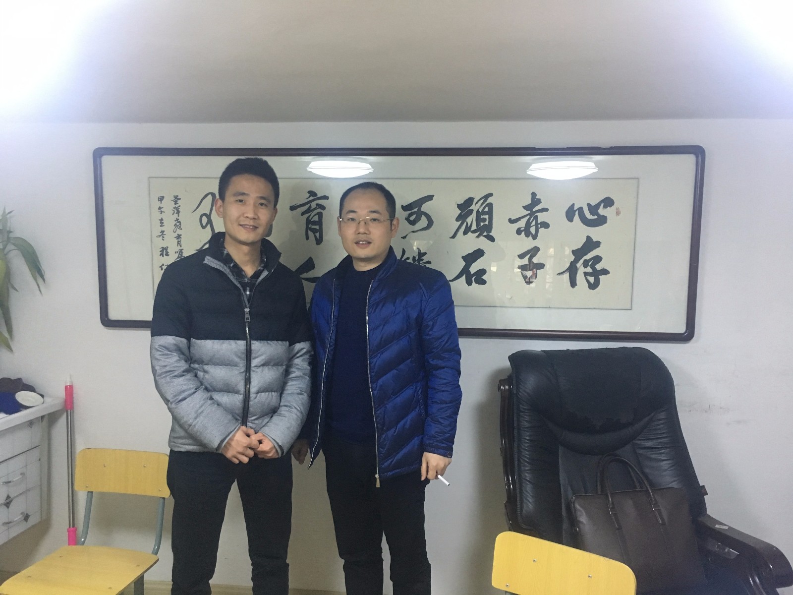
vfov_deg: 48.2
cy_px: 298
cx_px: 396
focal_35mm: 29
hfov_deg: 61.7
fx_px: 664
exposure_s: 1/25
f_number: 2.2
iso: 200
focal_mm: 4.15
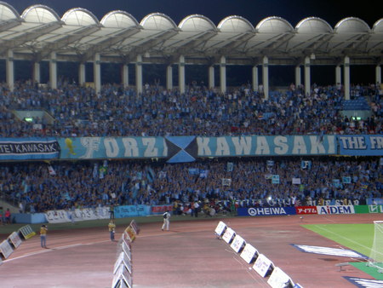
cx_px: 192
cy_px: 144
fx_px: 1129
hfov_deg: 19.3
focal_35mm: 102
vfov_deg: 14.5
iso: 50
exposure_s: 1/8
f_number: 4.9
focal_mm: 16.8
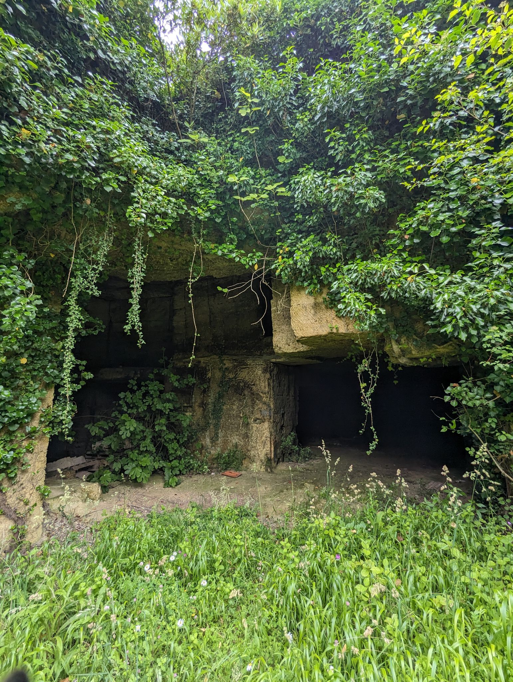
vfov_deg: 94.4
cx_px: 256
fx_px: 315
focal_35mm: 16
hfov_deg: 78.2
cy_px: 341
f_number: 2.2
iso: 85
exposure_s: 1/160
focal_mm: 2.35
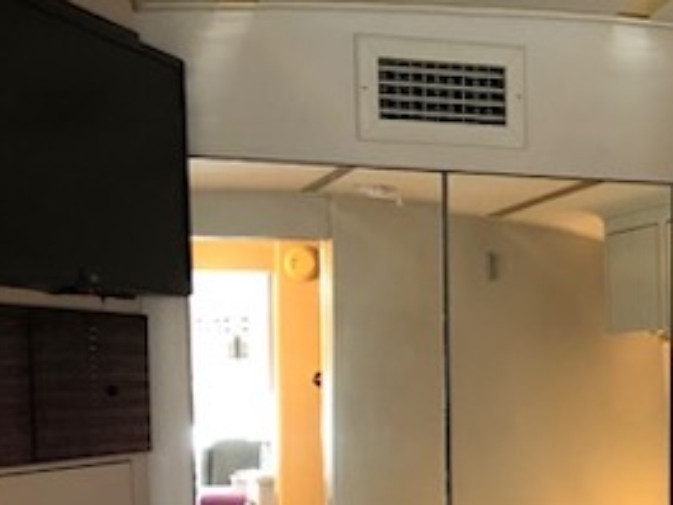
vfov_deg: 19.2
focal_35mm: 74
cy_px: 544
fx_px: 1439
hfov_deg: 25.5
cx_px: 612
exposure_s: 1/11
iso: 100
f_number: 1.8
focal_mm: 4
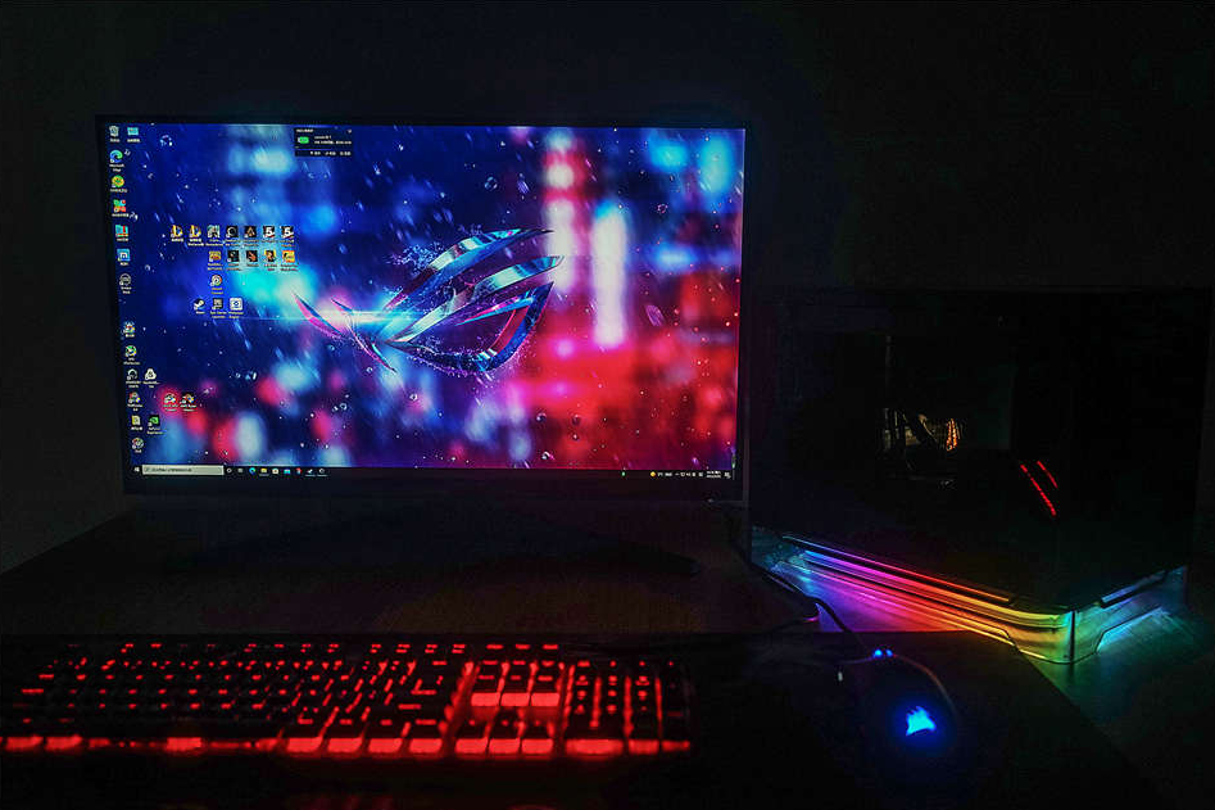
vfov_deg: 43.6
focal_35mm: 30
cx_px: 621
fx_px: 1012
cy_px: 417
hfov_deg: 61.9
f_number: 3.5
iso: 400
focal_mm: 29
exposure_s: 1/100
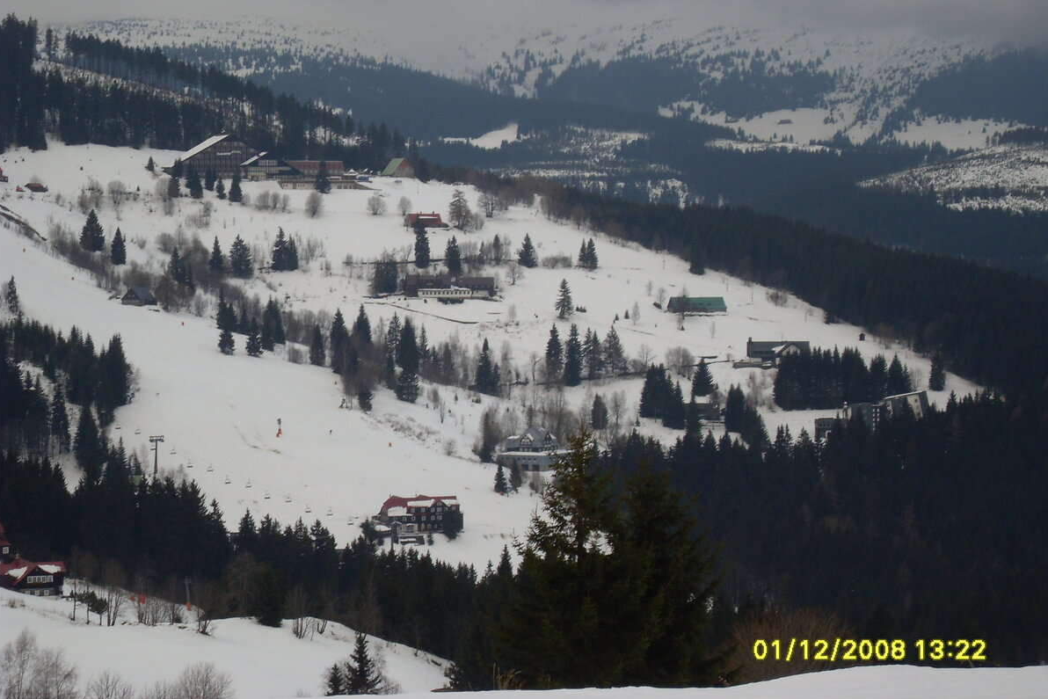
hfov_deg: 18.4
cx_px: 521
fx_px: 3231
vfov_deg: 12.3
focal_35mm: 111
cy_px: 331
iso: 100
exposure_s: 1/180
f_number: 5.2
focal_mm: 18.1
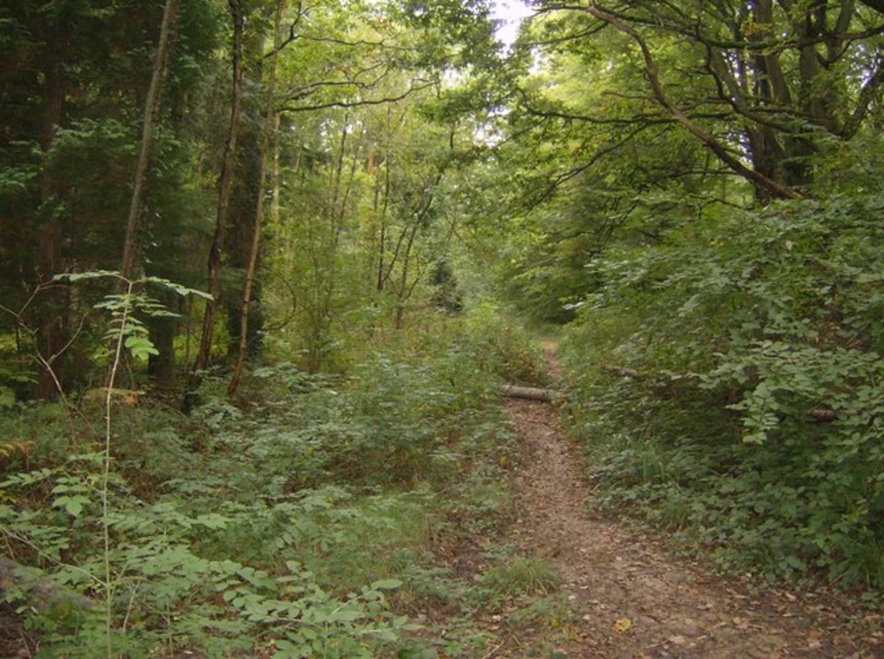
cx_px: 442
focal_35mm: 36
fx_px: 917
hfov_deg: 51.5
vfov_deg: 39.5
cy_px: 330
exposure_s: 1/60
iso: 200
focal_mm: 6
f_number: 2.8
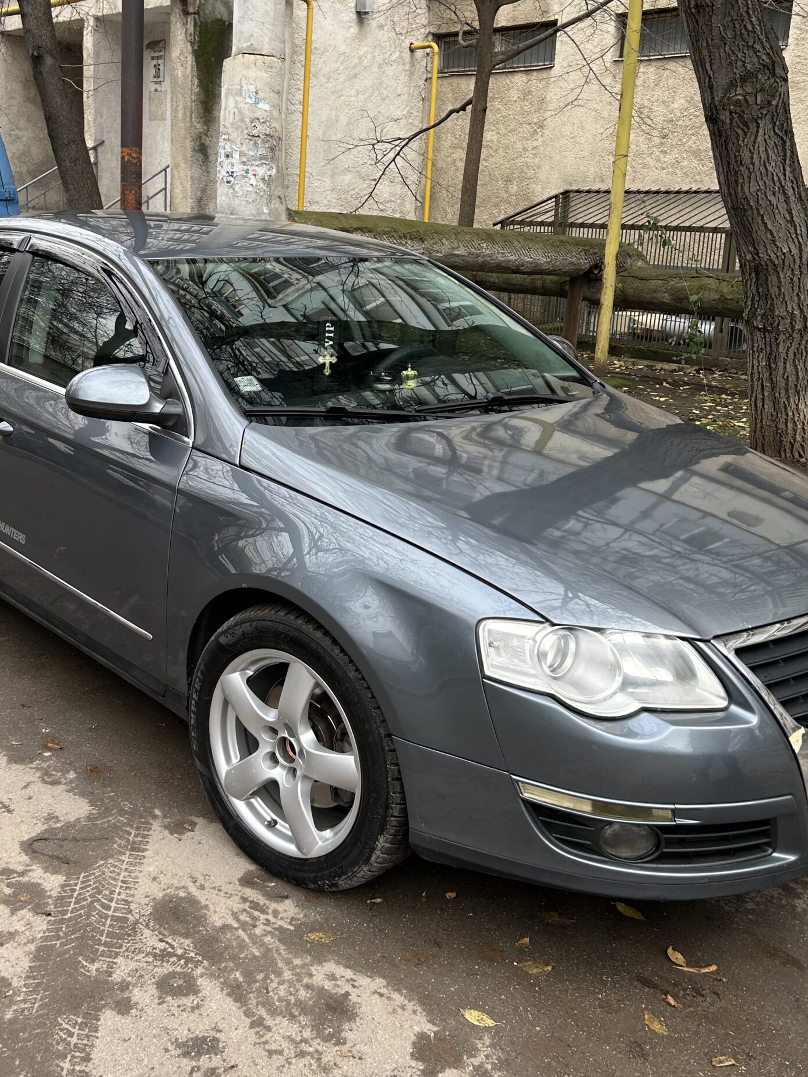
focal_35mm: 36
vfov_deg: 51.2
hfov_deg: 39.6
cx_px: 354
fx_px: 1120
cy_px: 467
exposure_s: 1/340
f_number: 1.5
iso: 50
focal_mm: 5.7
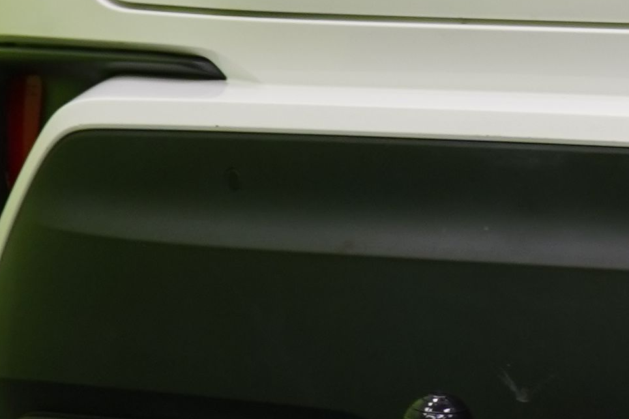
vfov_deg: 3.4
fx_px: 6952
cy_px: -228
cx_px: 1612
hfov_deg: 5.0
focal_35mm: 398
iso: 400
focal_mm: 64
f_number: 5.6
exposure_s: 1/30
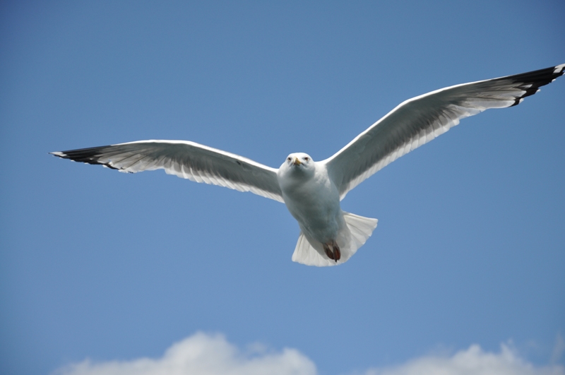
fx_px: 2468
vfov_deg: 8.7
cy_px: 188
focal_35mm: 158
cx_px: 282
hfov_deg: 13.1
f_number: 7.1
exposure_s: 1/1000
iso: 250
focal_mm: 105
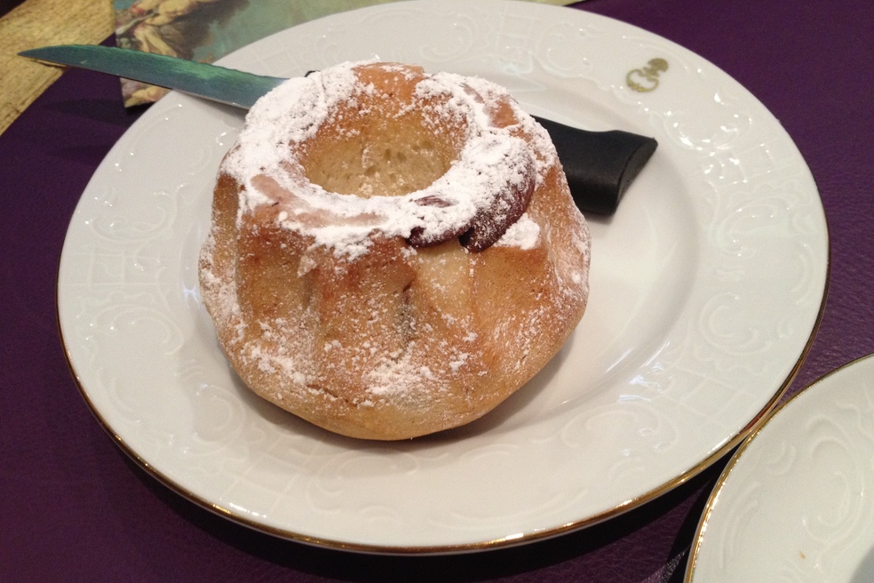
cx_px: 432
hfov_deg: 51.9
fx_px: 898
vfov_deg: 35.9
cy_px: 286
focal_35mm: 37
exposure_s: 1/20
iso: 200
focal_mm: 4.28
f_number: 2.4
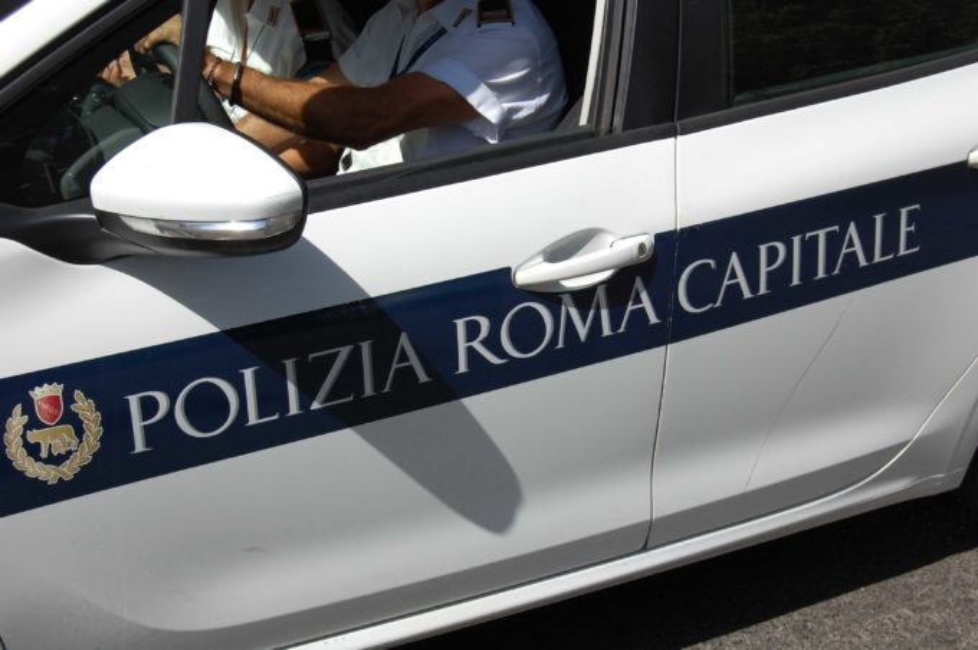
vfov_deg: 22.6
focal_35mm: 60
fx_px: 1628
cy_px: 325
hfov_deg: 33.4
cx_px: 489
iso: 200
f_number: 10
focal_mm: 40
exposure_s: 1/400
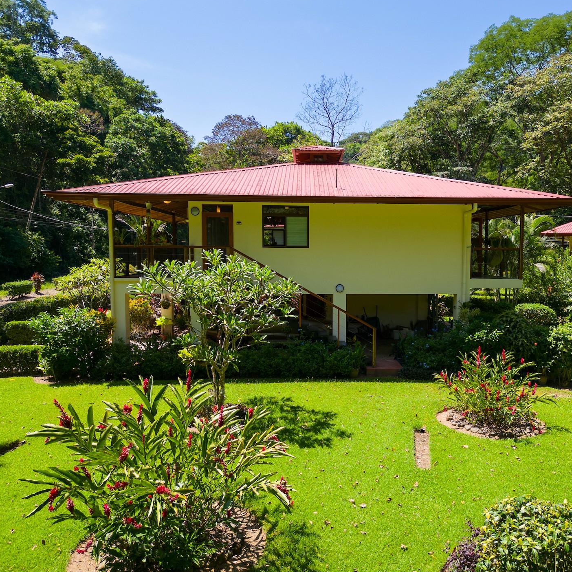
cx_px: 343
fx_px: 542
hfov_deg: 55.2
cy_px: 288
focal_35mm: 29
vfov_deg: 55.6
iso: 100
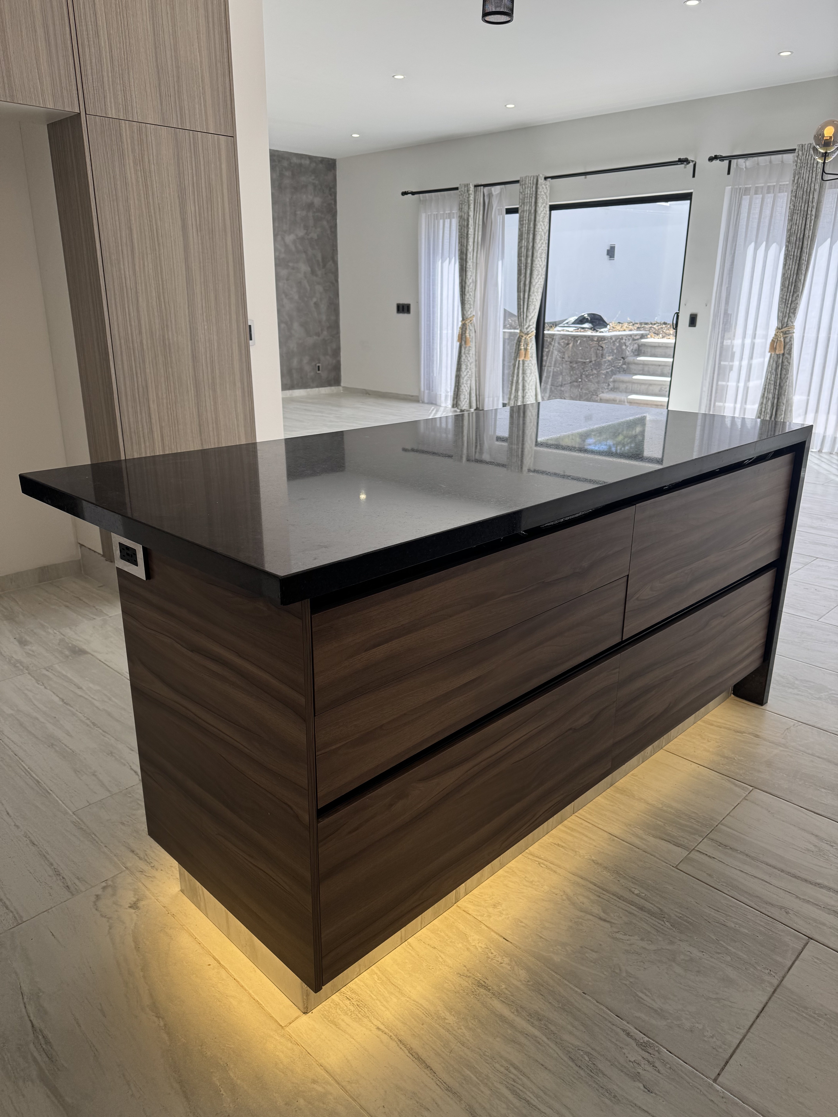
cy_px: 558
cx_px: 419
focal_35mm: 24
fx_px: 775
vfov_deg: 71.6
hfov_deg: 56.8
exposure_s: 1/251
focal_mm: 6.76
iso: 64
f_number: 1.78
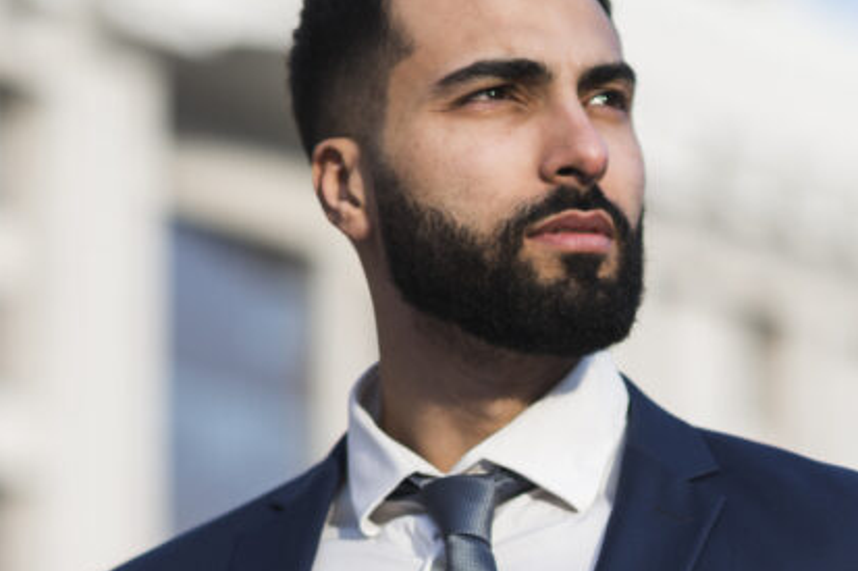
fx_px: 5027
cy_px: 572
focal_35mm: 211
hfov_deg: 9.7
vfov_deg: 6.5
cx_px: 627
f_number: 2.5
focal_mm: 85
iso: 160
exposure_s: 1/2500
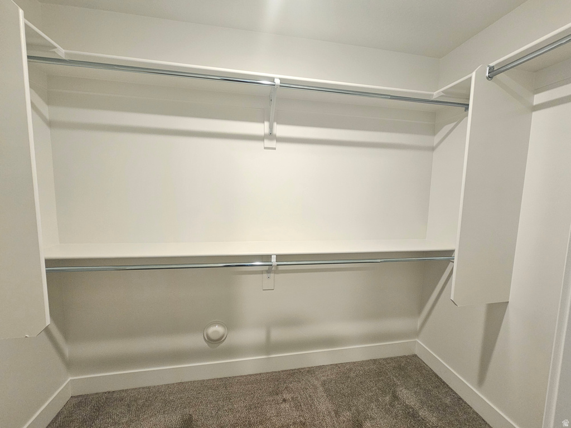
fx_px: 214
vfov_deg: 89.9
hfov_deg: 106.2
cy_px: 214
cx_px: 286
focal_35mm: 13
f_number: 2.2
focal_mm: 2.2
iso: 320
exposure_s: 1/60
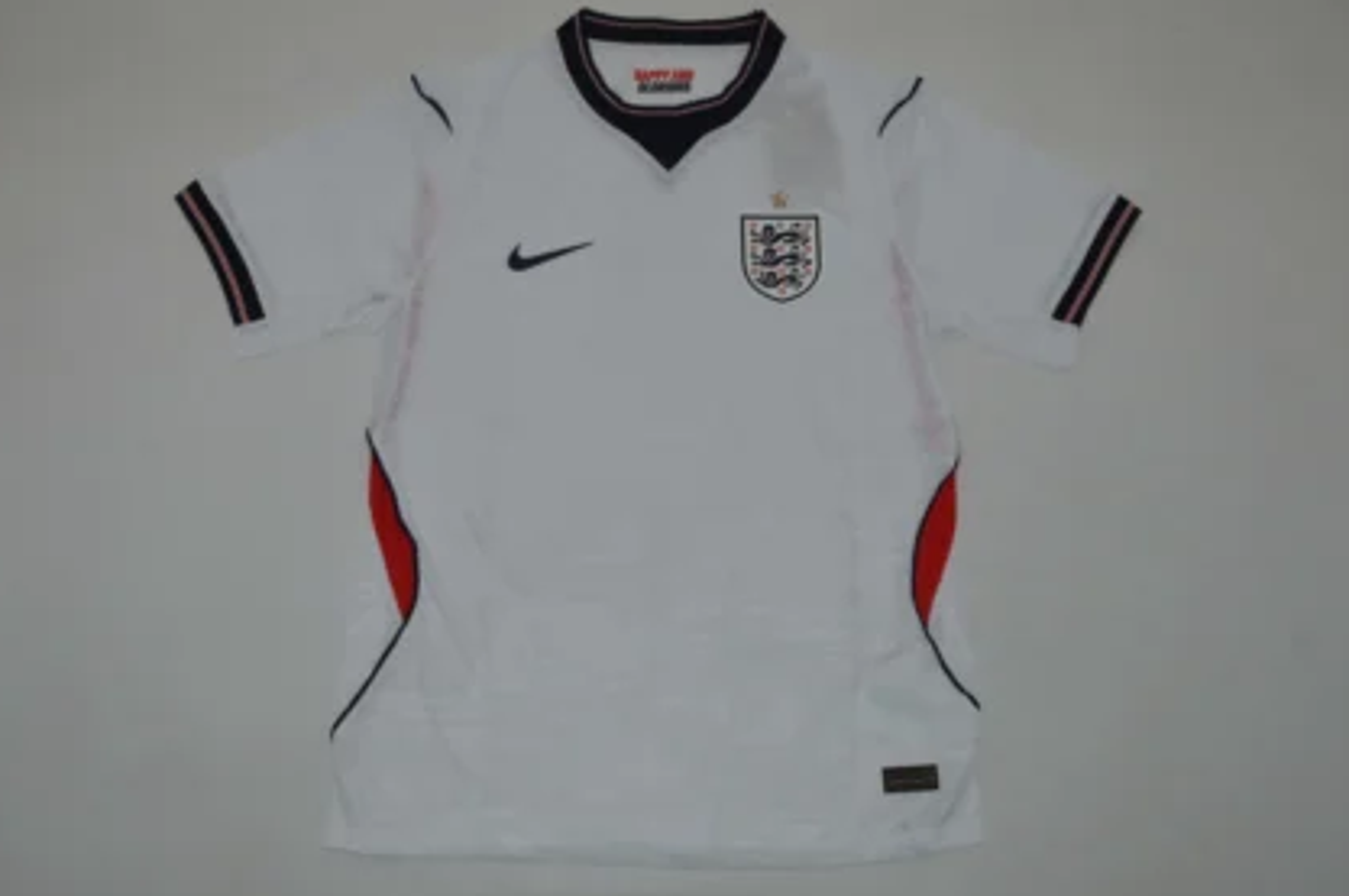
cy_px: 450
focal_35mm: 33
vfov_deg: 40.4
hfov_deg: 58.0
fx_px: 1217
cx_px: 666
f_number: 18
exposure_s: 1/200
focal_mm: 21
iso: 400
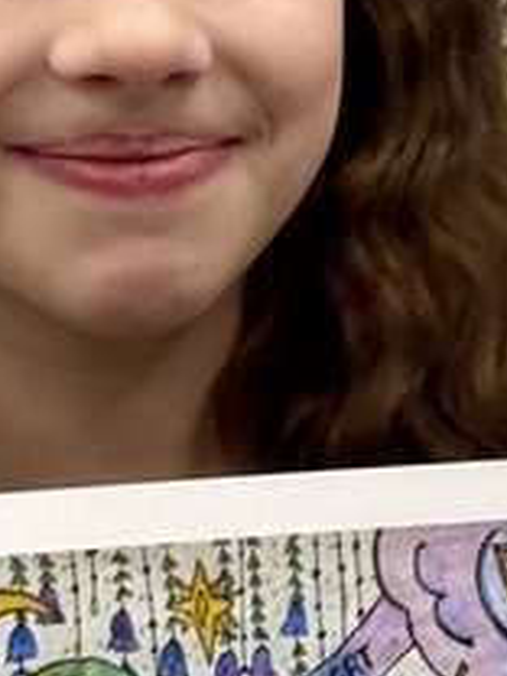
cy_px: 653
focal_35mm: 200
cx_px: 208
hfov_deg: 7.4
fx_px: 3906
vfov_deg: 9.8
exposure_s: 1/60
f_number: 1.6
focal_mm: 5.96
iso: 125
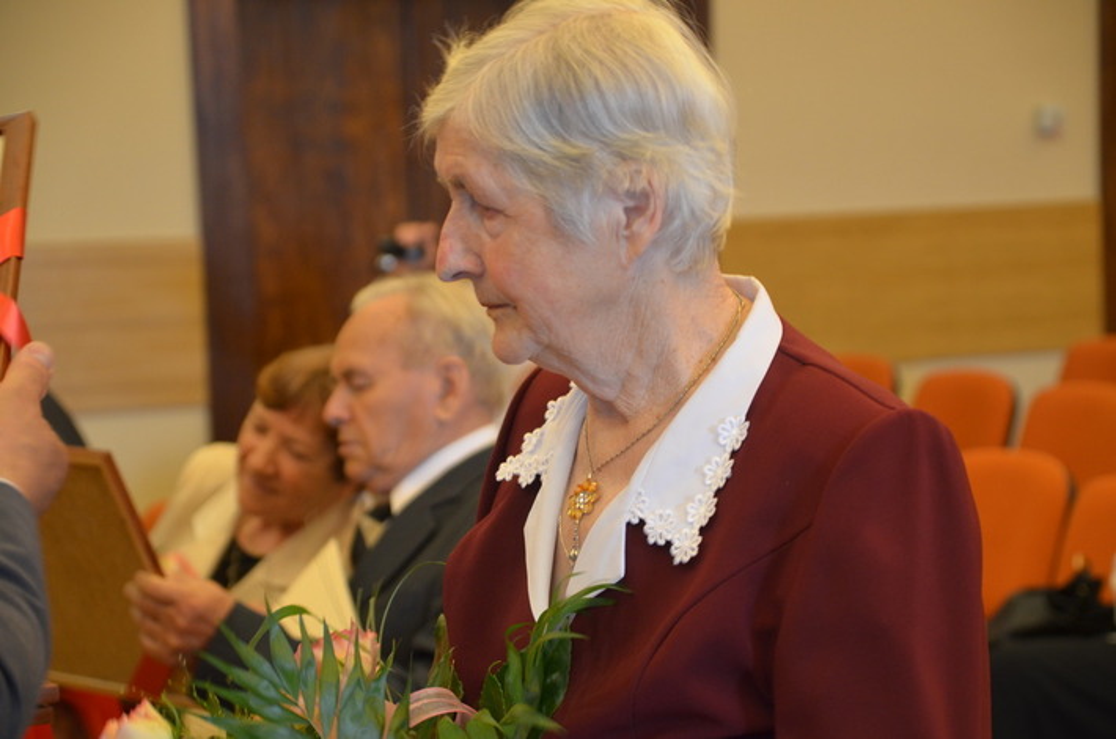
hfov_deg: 22.0
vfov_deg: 14.6
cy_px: 370
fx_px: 2877
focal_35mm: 93
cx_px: 558
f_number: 4
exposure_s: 1/50
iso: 800
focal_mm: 62
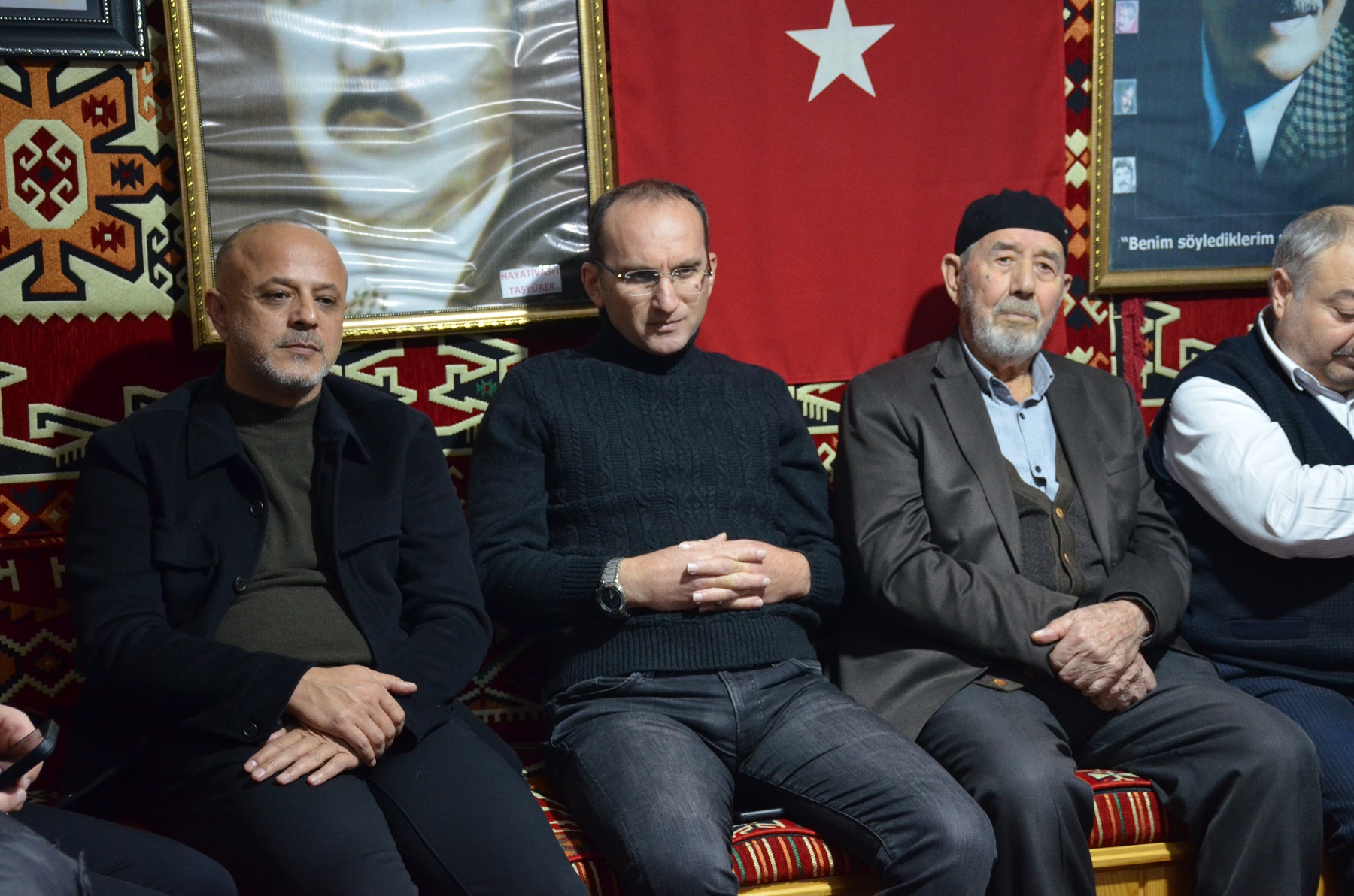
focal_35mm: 60
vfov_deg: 22.5
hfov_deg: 33.5
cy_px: 448
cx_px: 677
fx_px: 2252
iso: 1600
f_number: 4.5
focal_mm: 40
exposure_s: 1/25
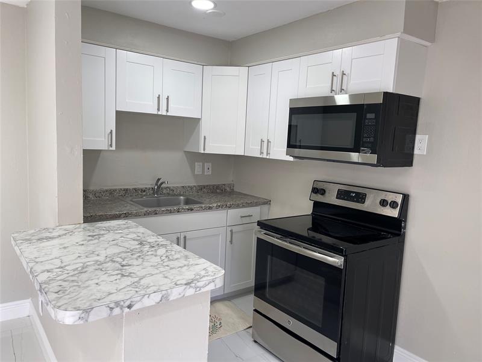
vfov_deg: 53.1
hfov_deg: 67.3
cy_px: 181
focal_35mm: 26
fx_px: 362
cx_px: 241
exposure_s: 1/121
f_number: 1.6
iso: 80
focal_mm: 5.1
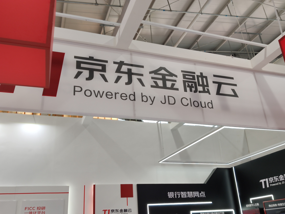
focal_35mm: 33
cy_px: 107
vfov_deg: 42.9
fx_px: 272
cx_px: 142
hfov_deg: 55.4
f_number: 1.75
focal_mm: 4.75
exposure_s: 1/100
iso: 120
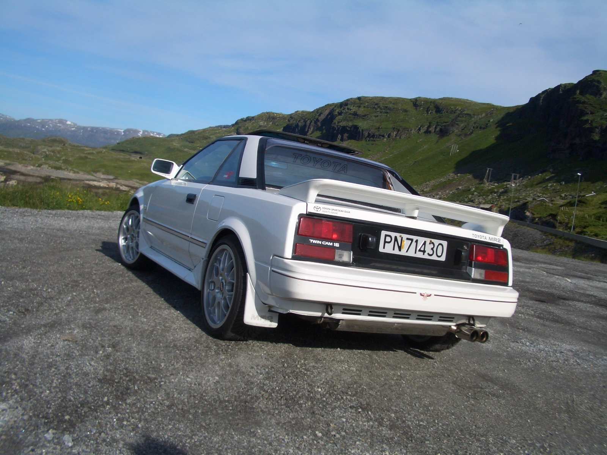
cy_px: 228
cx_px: 304
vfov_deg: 40.7
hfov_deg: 52.6
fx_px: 614
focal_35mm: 35
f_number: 4.3
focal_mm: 5.8
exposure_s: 1/640
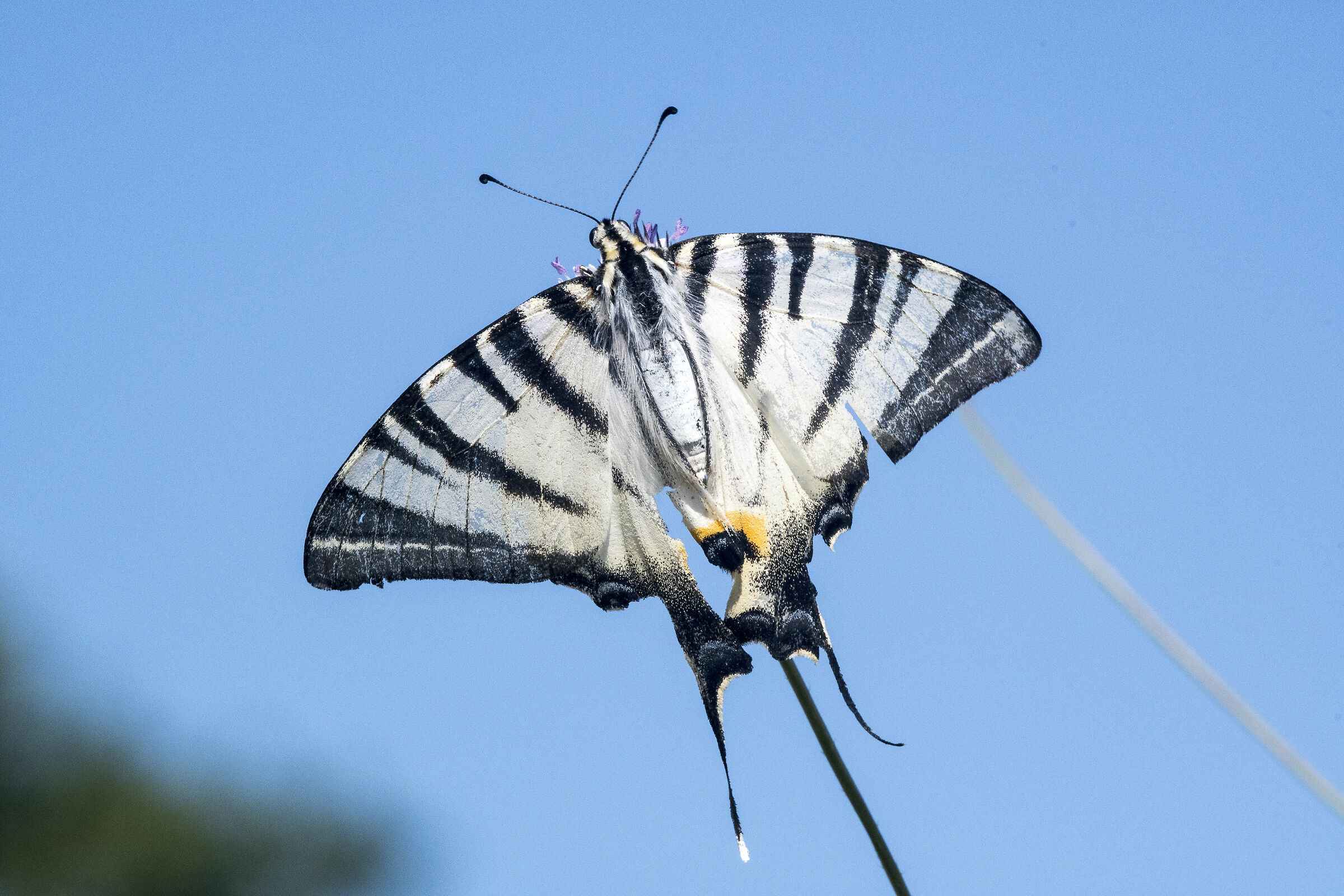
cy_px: 448
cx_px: 672
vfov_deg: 4.4
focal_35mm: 315
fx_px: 11759
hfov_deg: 6.5
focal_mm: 210
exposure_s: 1/640
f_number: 18
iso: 1000
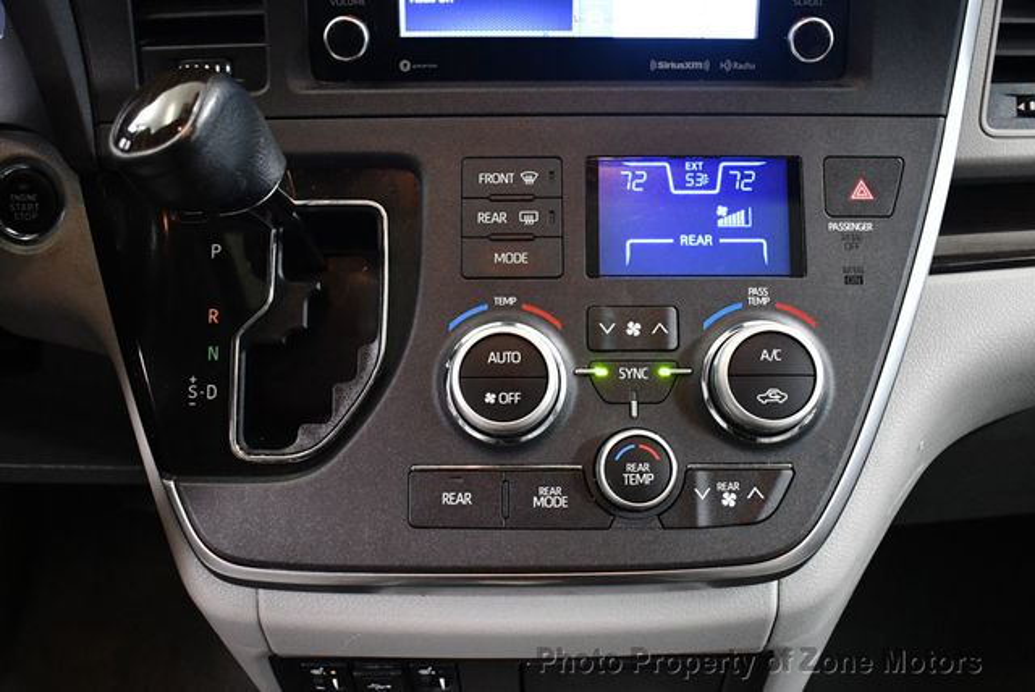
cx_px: 518
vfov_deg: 36.9
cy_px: 346
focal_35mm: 36
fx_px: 1036
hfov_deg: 53.1
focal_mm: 18
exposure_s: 1/60
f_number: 3.5
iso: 3200
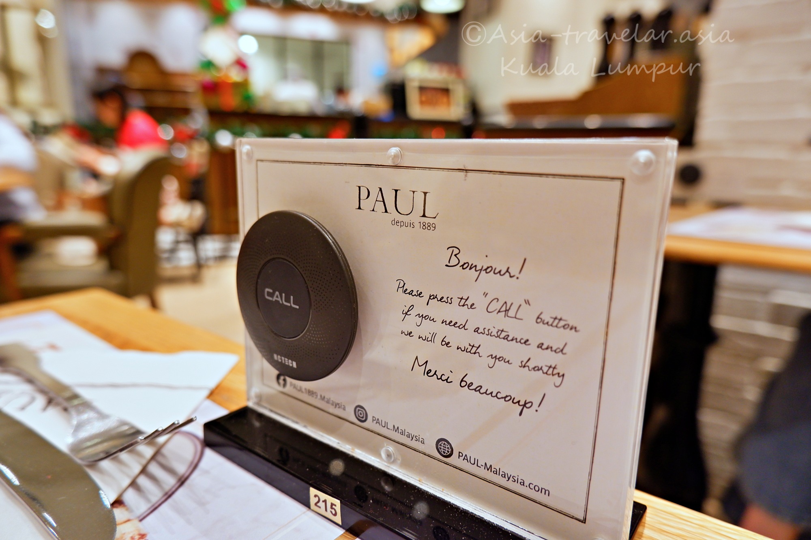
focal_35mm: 23
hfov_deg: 76.1
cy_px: 270
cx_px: 406
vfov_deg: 55.1
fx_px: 518
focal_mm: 15
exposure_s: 1/34
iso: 400
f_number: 3.5
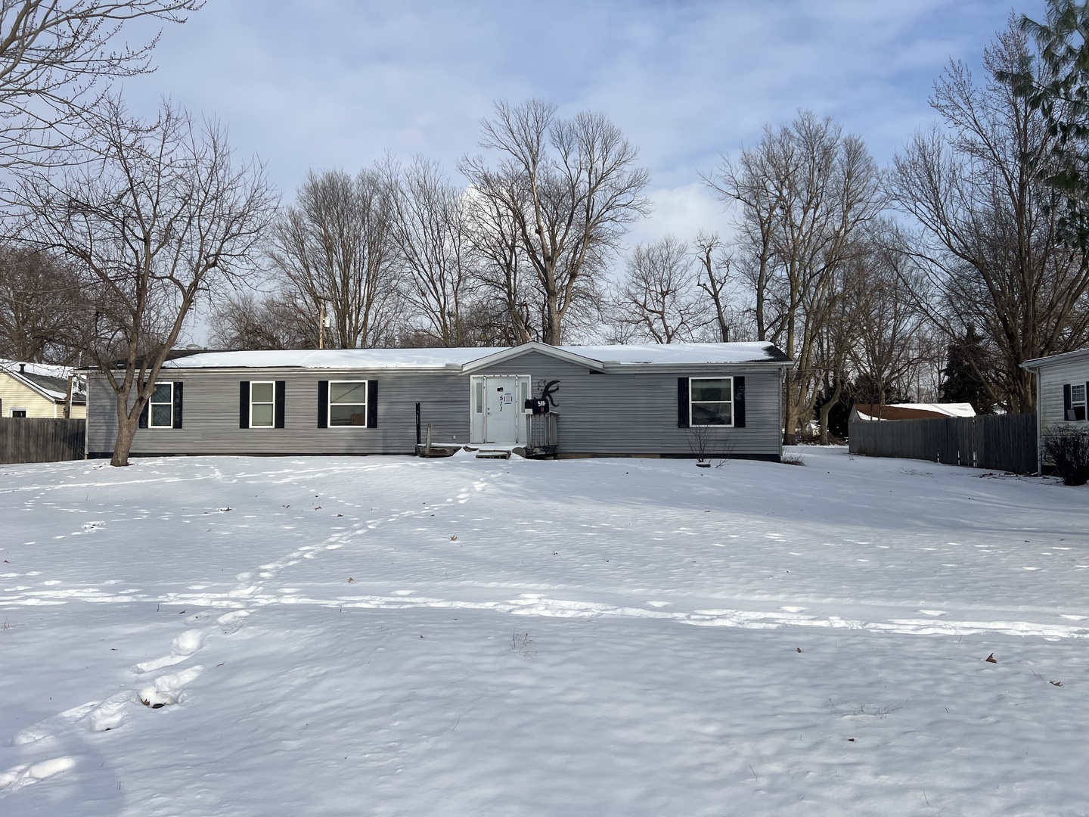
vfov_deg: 53.1
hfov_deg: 67.3
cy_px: 408
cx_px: 544
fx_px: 818
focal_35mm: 26
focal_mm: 5.7
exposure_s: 1/6993
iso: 50
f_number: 1.5
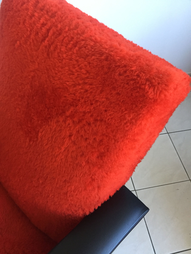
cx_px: 96
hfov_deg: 48.2
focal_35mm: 29
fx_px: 213
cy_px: 127
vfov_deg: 61.7
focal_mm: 4.15
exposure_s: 1/33
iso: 250
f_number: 2.2
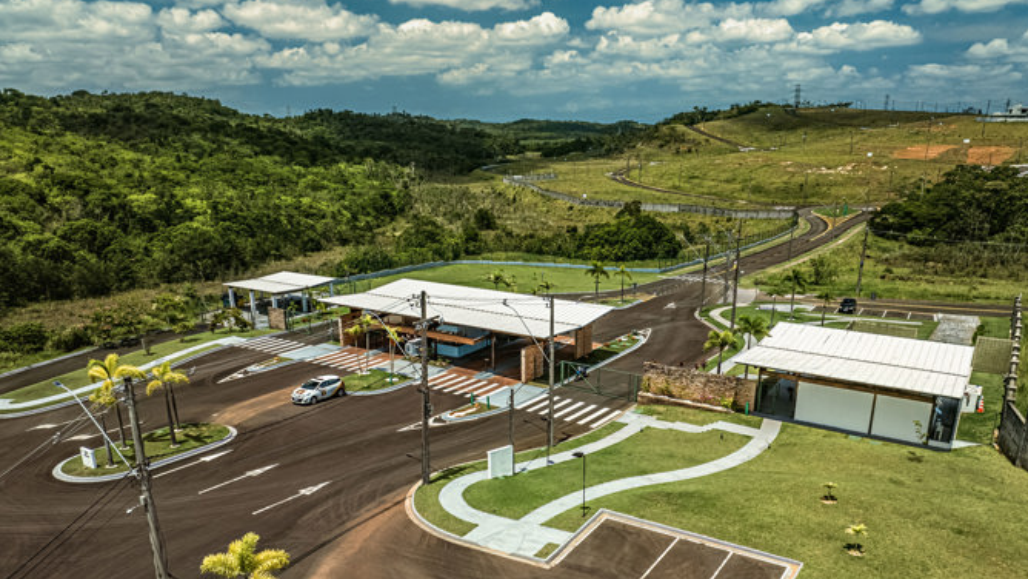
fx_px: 736
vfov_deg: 42.3
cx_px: 519
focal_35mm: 27
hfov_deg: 69.9
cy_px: 387
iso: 400
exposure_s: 1/400
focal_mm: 12.29
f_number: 3.5
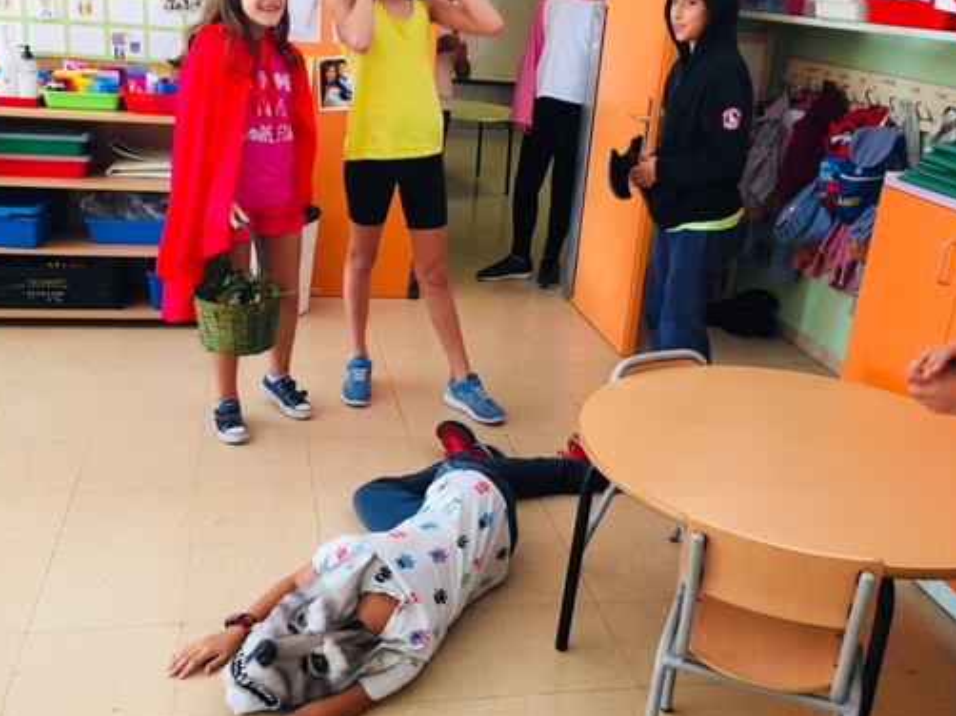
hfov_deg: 50.2
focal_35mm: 37
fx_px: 1021
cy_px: 360
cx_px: 463
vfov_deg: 38.6
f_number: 2.2
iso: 125
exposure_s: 1/33
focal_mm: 4.15
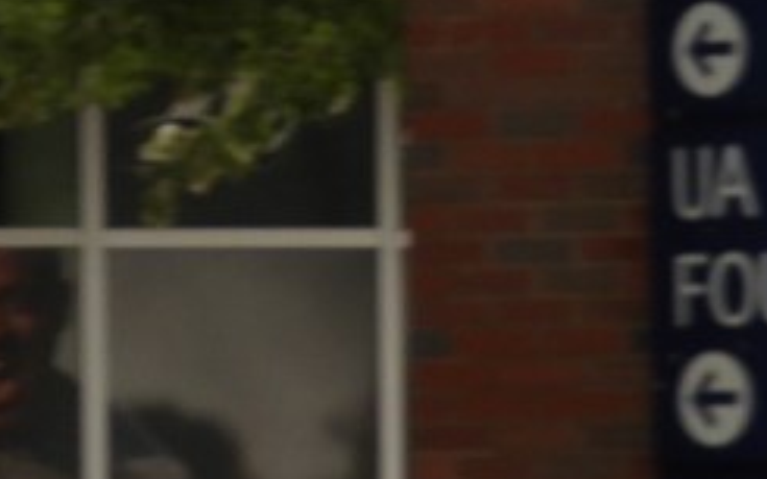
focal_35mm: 779
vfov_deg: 1.7
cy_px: -1086
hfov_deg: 2.7
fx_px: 16280
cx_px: -420
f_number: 5
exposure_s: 1/200
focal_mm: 22.4
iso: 100
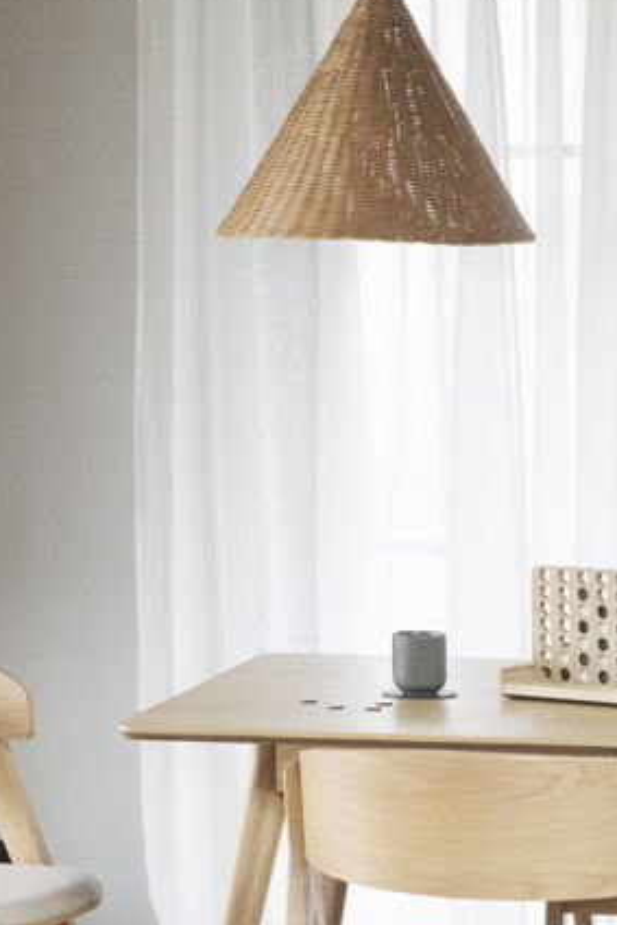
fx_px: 4058
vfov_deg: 13.0
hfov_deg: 8.7
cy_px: 541
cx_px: 199
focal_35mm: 158
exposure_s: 1/80
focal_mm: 70
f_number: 4
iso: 3200
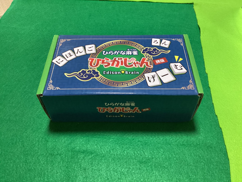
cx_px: 121
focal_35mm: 31
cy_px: 91
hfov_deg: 58.4
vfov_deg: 45.4
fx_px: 217
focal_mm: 3.3
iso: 320
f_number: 2.4
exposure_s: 1/60
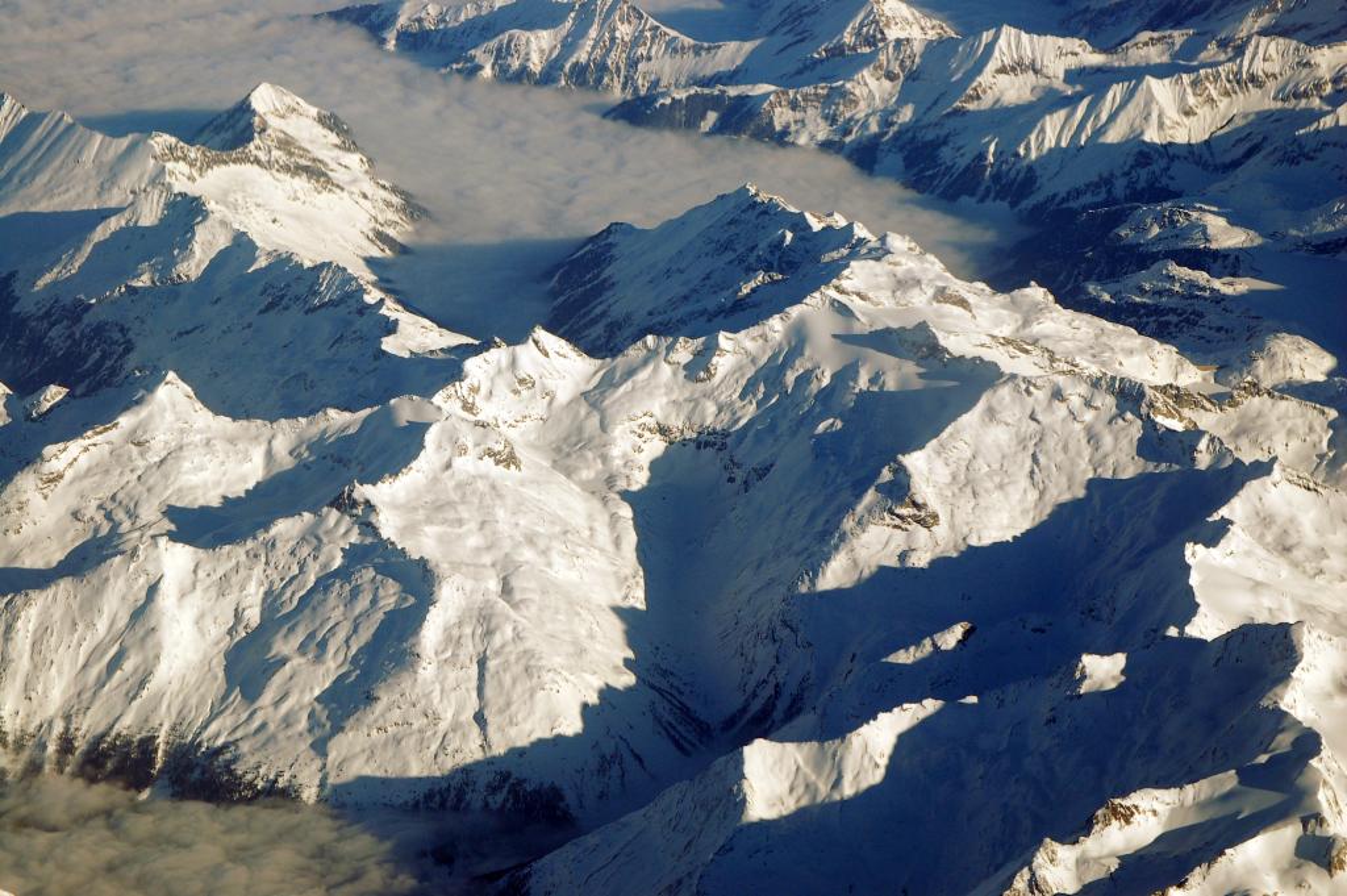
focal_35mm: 128
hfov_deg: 16.1
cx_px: 674
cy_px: 448
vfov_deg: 10.7
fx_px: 4767
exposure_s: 1/400
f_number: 11
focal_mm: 85
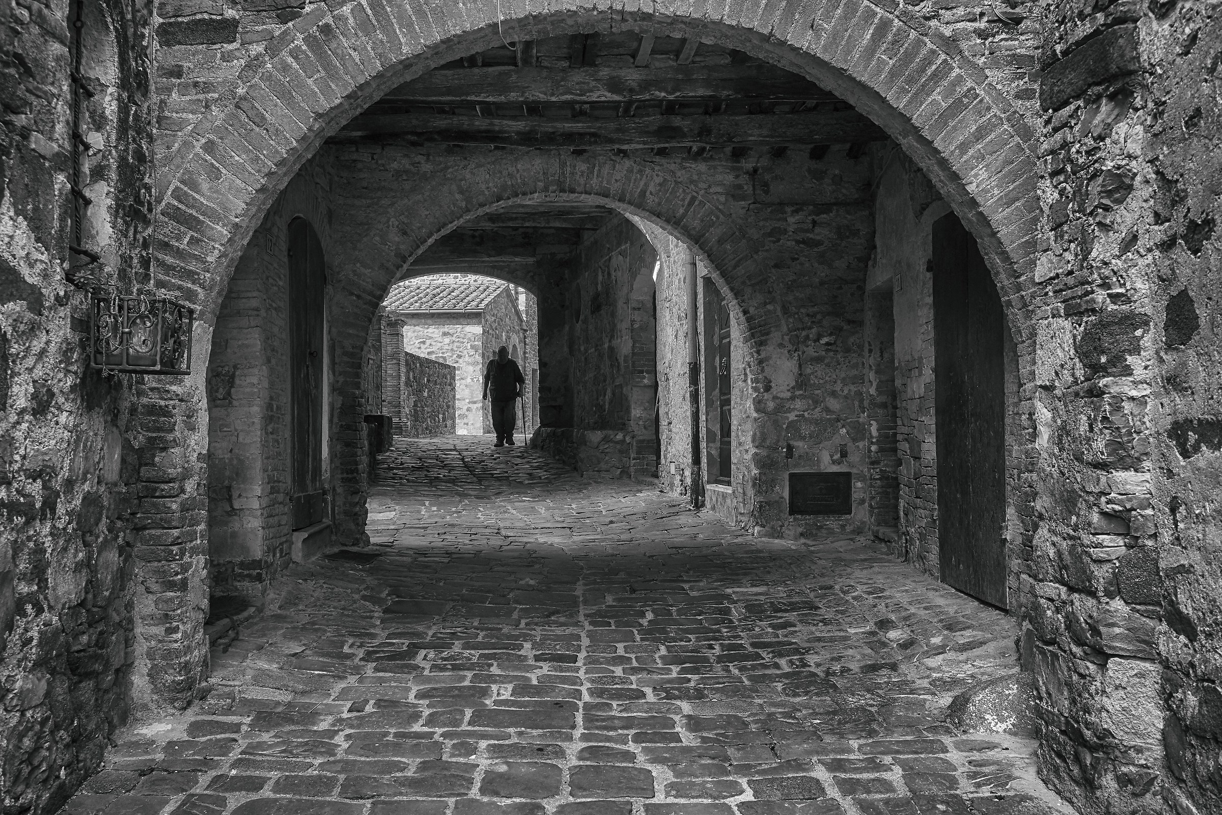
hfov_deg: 55.8
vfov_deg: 38.9
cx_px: 611
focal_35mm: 34
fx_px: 1154
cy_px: 408
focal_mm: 34
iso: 640
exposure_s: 1/125
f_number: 5.6
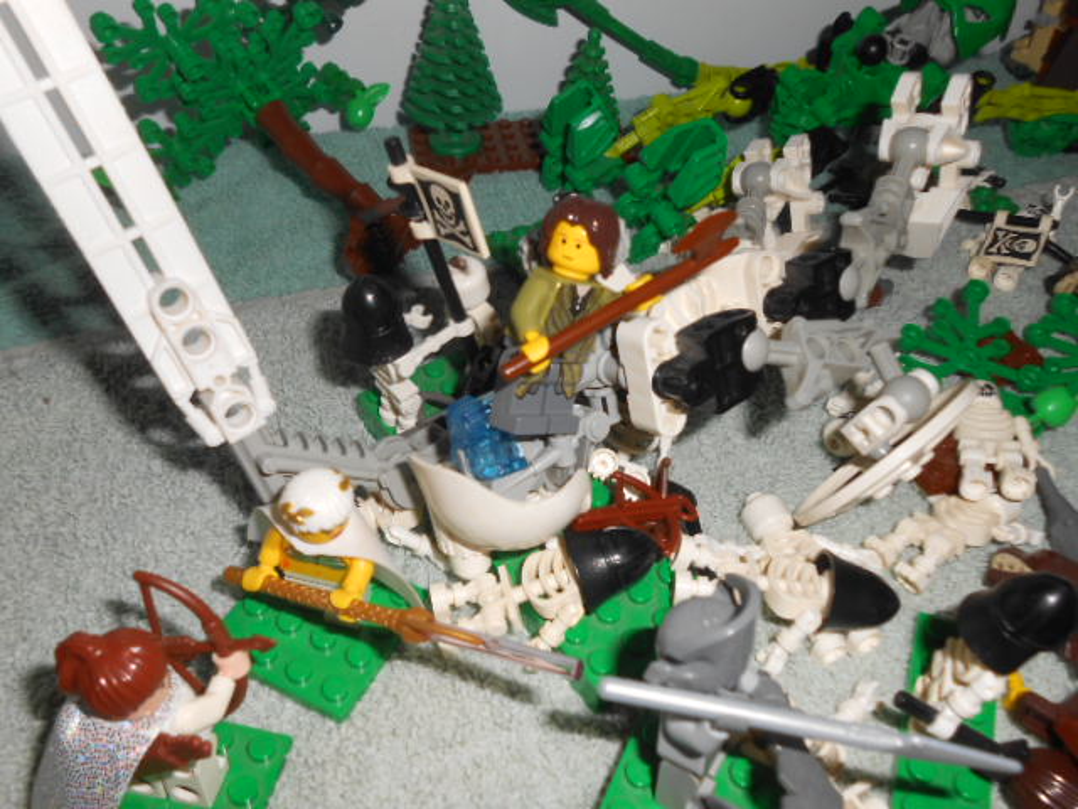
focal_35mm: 30
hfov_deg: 60.0
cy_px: 404
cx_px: 539
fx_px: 934
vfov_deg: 46.8
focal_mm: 5.3
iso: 80
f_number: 11.9
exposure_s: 1/25
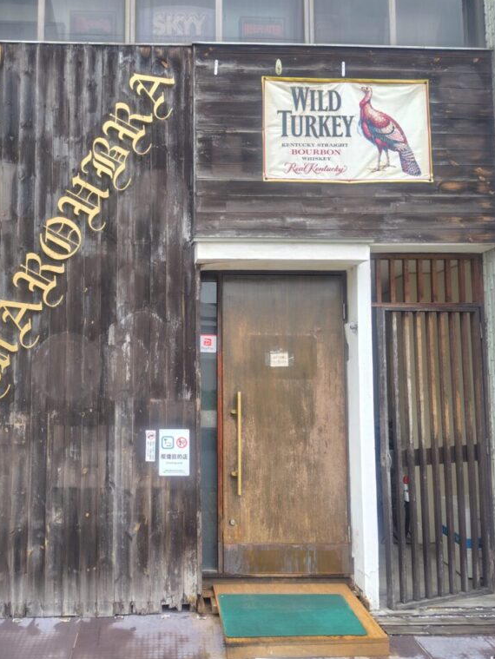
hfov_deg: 45.0
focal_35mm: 31
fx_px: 591
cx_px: 178
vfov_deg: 58.3
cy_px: 328
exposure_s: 1/120
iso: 50
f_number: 1.9
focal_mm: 5.6
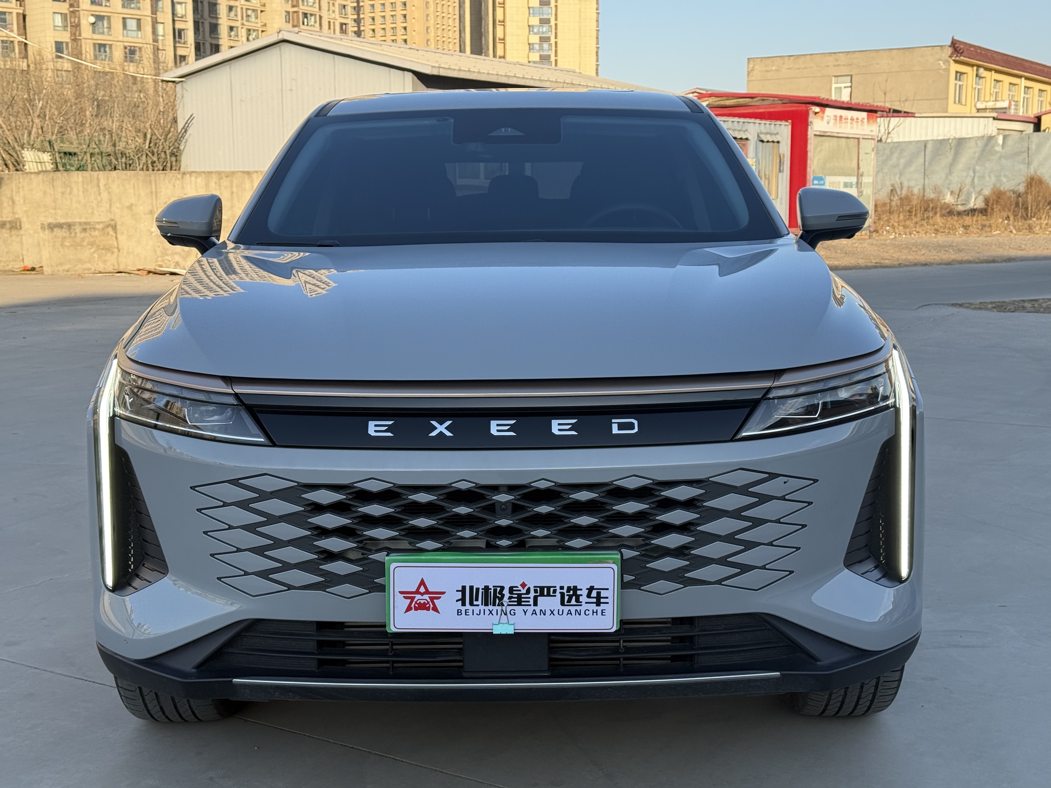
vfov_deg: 30.3
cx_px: 526
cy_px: 394
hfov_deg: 39.7
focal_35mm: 48
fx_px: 1457
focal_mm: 6.76
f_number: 1.78
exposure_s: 1/1838
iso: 80
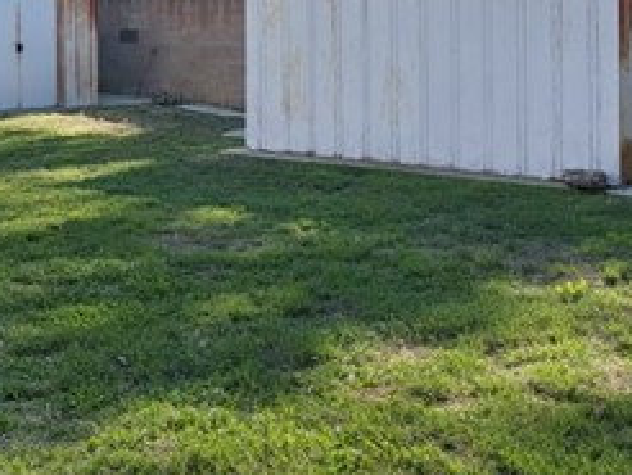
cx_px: 110
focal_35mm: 64
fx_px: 1170
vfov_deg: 21.8
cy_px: -48
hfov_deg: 29.4
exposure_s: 1/250
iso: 200
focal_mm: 16
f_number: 8
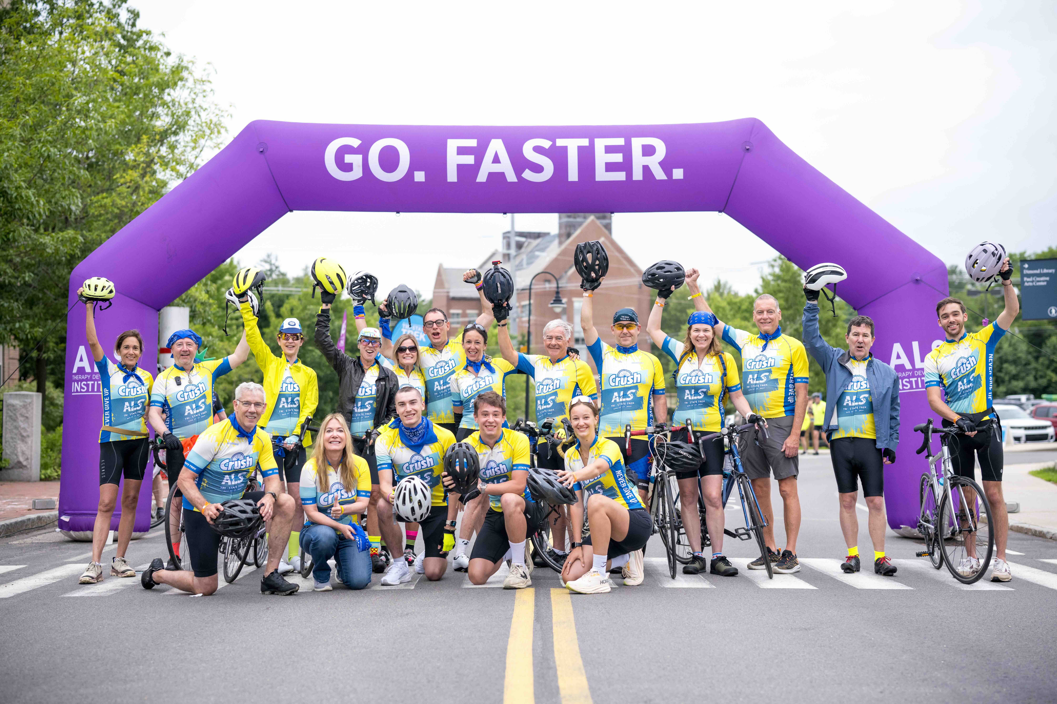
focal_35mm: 50
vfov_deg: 27.0
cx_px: 528
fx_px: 1468
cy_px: 352
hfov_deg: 39.6
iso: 500
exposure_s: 1/400
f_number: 2.2
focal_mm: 50
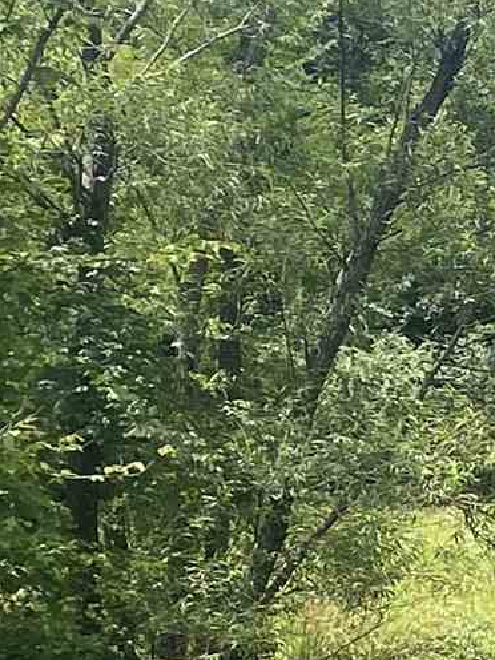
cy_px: 357
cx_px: 1871
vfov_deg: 12.3
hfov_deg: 7.2
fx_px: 3070
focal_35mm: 161
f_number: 1.8
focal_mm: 4.25
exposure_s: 1/1114
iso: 32
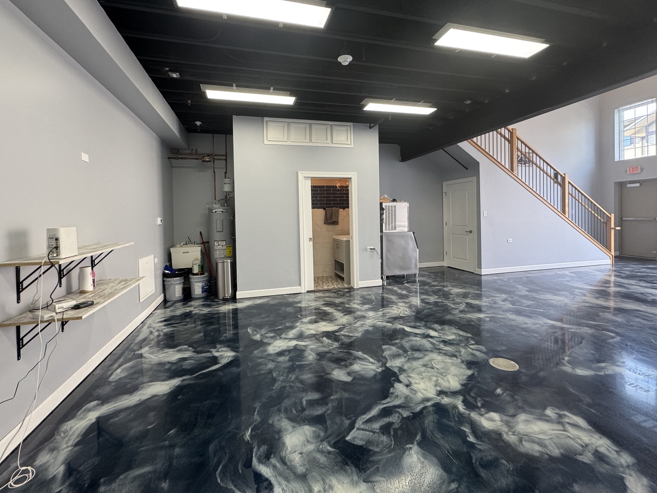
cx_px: 327
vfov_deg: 77.9
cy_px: 223
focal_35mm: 16
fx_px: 304
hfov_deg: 94.5
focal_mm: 2.22
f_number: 2.2
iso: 160
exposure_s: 1/120
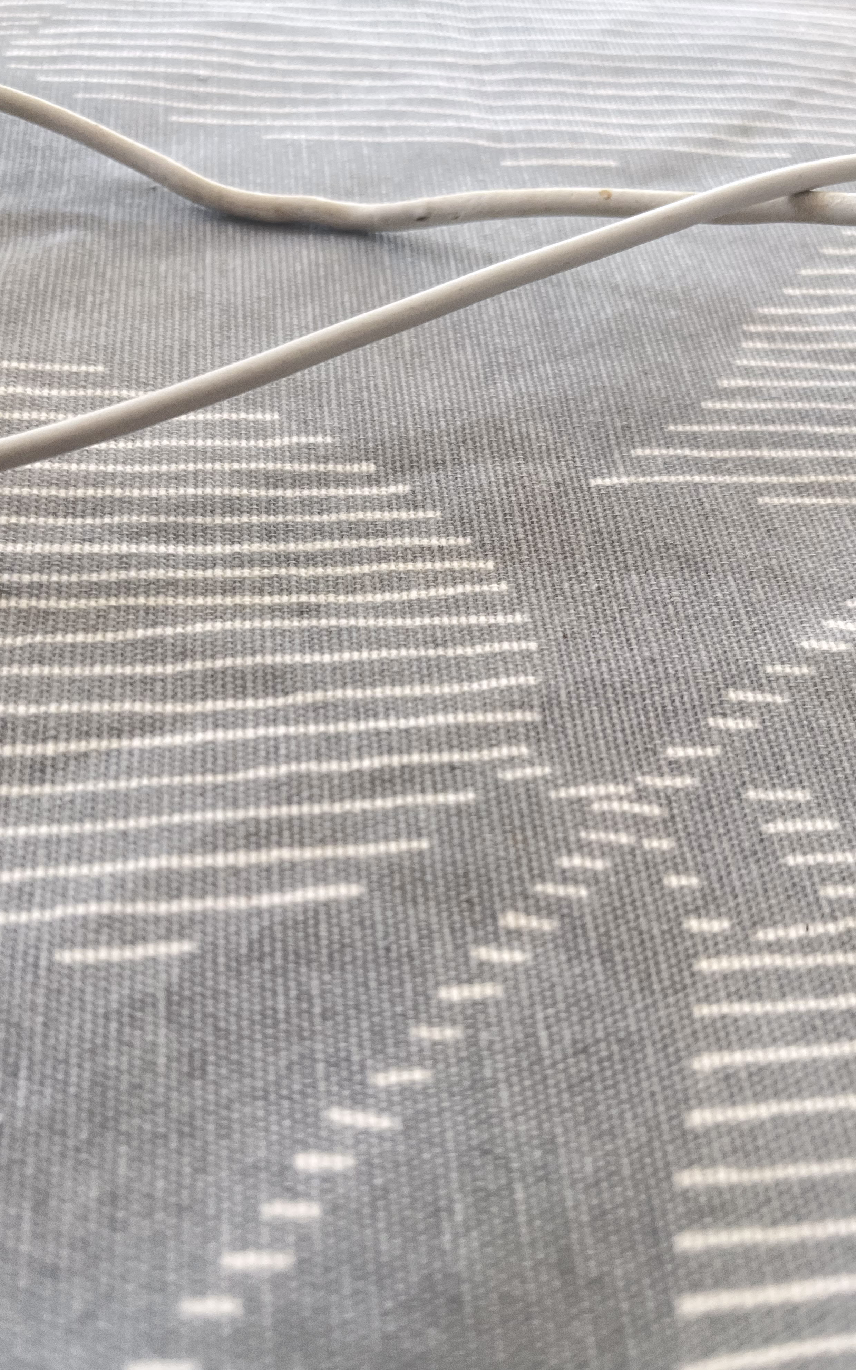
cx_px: 400
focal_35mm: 28
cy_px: 683
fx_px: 1045
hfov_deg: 44.5
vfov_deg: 66.5
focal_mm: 5.1
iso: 125
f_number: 1.6
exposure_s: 1/121
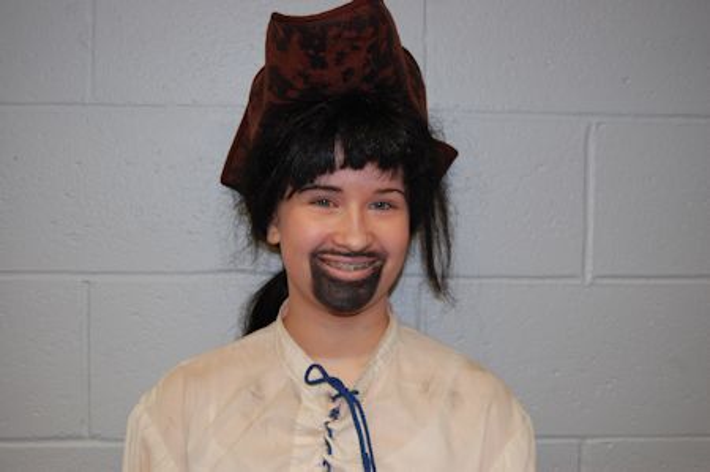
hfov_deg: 38.9
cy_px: 236
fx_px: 1005
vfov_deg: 26.4
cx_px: 355
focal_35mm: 51
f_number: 4.5
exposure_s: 1/60
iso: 400
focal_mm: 34
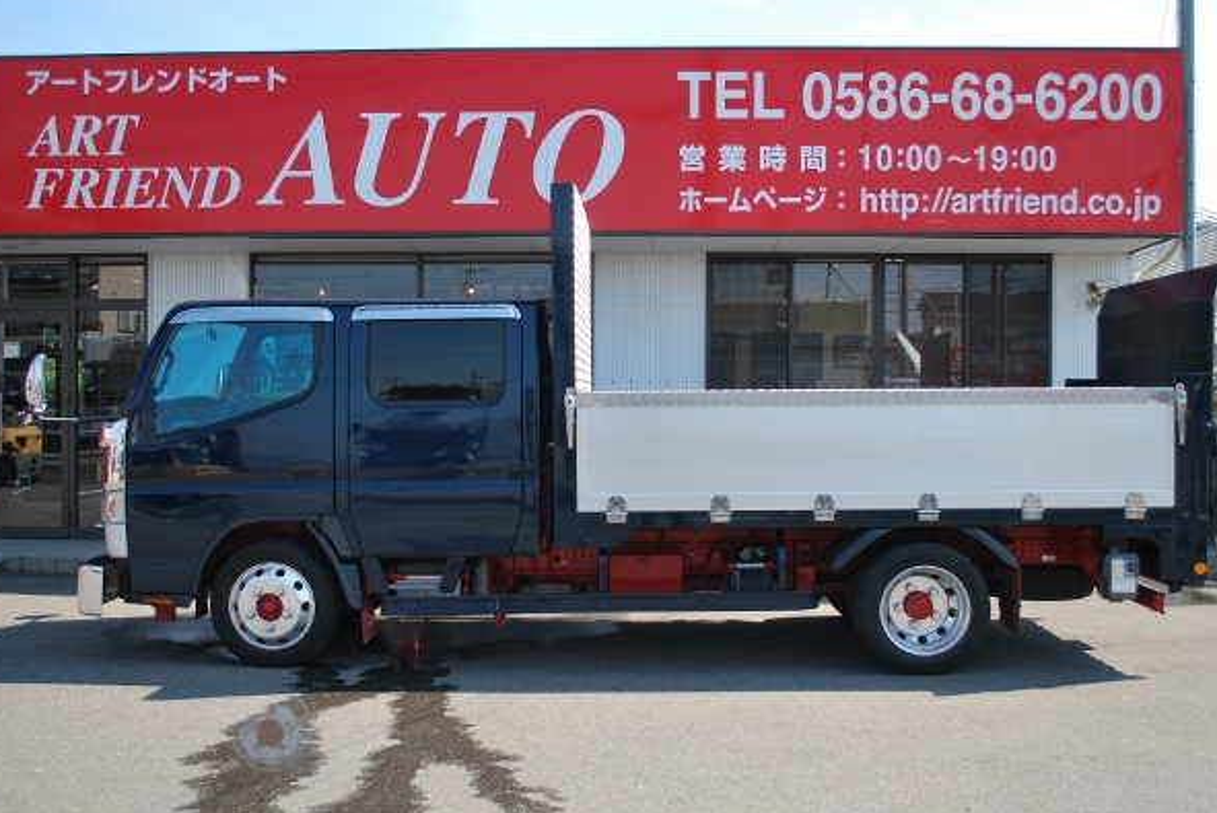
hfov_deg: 49.5
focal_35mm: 39
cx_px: 628
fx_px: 1319
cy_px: 422
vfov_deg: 34.3
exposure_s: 1/800
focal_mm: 24
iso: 200
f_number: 4.2
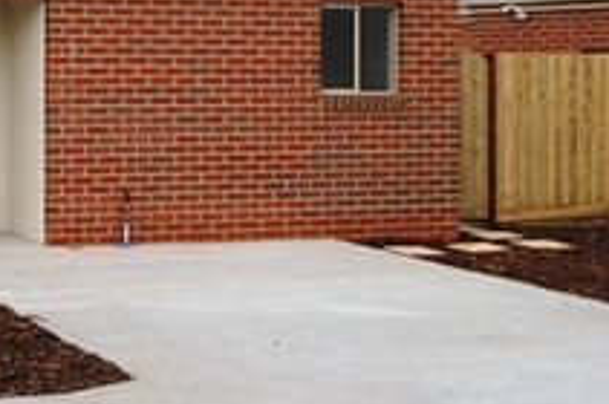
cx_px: -23
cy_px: 94
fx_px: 1469
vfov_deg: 15.6
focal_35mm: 87
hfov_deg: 22.4
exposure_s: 1/125
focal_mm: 26
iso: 180
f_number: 5.6
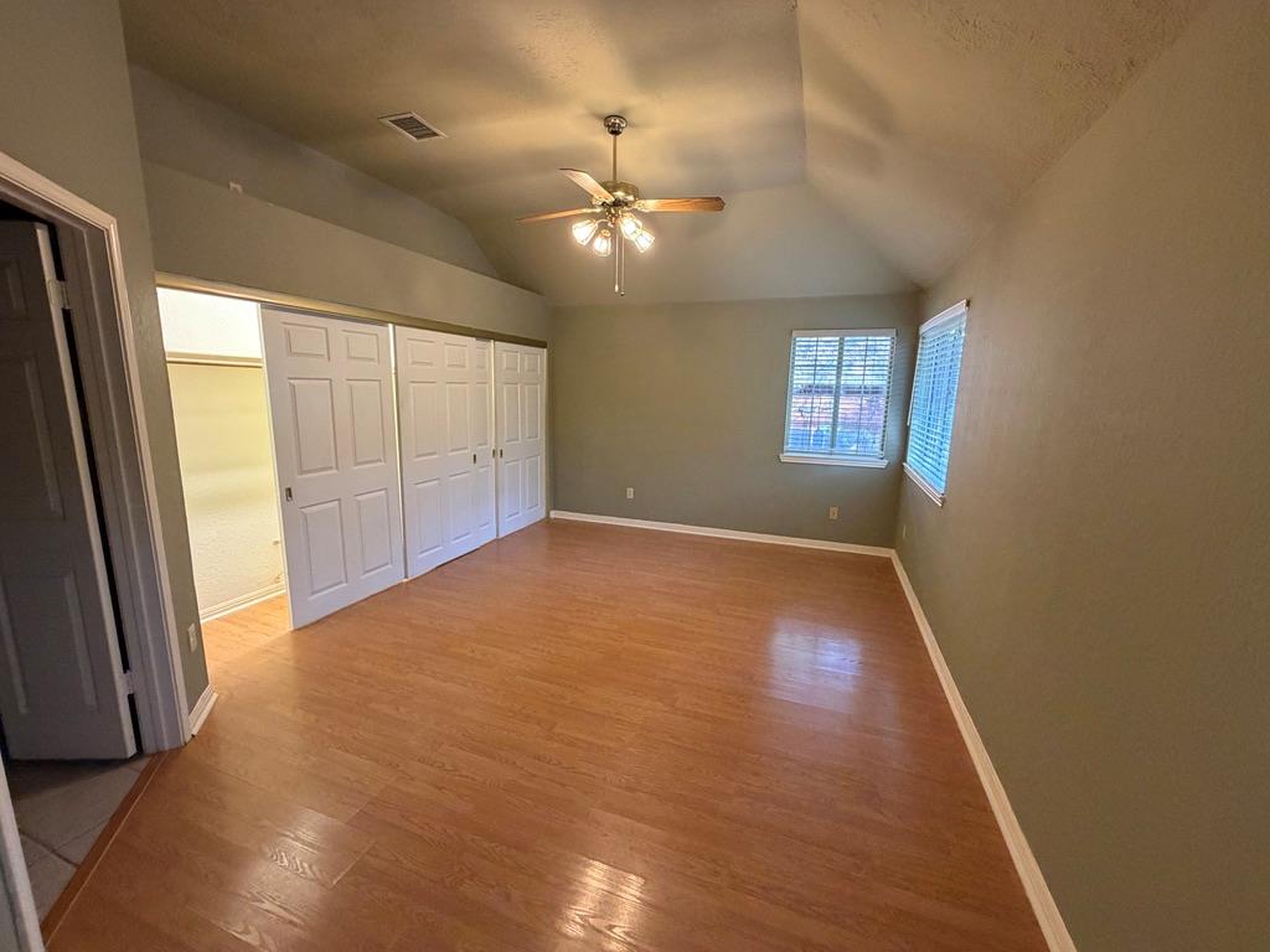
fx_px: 514
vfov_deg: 85.7
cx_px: 635
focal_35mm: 14
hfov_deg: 102.1
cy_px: 476
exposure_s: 1/60
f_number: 2.2
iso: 320
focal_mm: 2.22
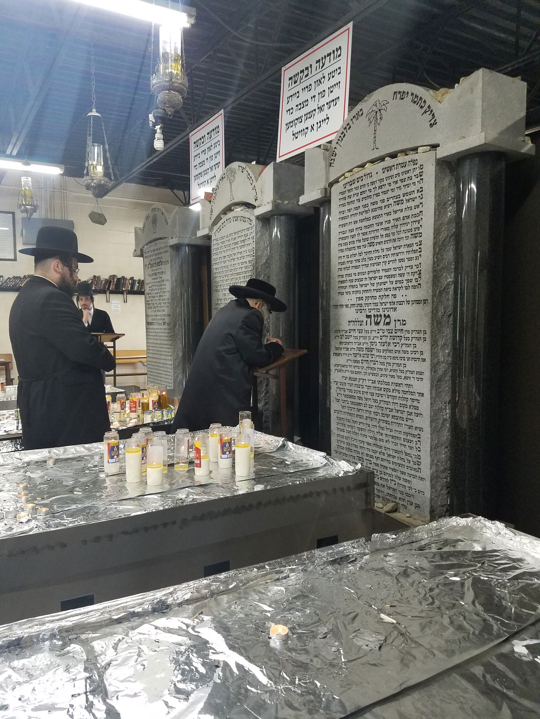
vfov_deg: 67.3
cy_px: 360
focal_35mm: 26
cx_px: 270
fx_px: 541
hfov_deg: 53.1
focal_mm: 4.2
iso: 200
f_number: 1.7
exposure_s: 1/60
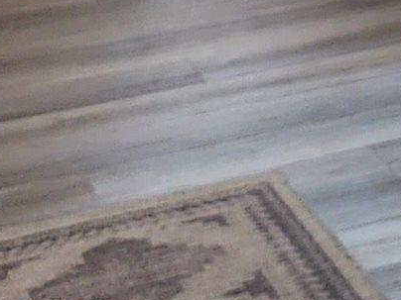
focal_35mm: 175
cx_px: 1003
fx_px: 2027
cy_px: -630
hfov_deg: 9.8
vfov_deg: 7.4
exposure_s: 1/120
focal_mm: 6.4
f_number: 1.8
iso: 50
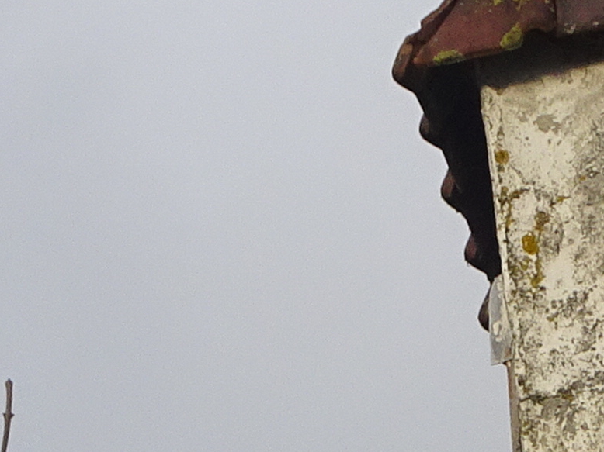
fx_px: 6367
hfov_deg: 5.4
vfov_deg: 4.1
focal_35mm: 365
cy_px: 620
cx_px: 705
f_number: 4.5
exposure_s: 1/200
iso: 80
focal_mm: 9.87
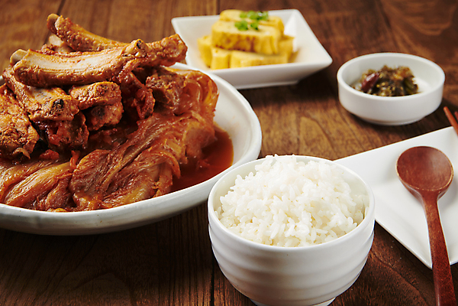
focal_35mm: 70
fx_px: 890
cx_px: 229
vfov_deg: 19.5
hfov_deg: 28.8
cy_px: 153
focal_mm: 70
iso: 31
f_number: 11
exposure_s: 1/125
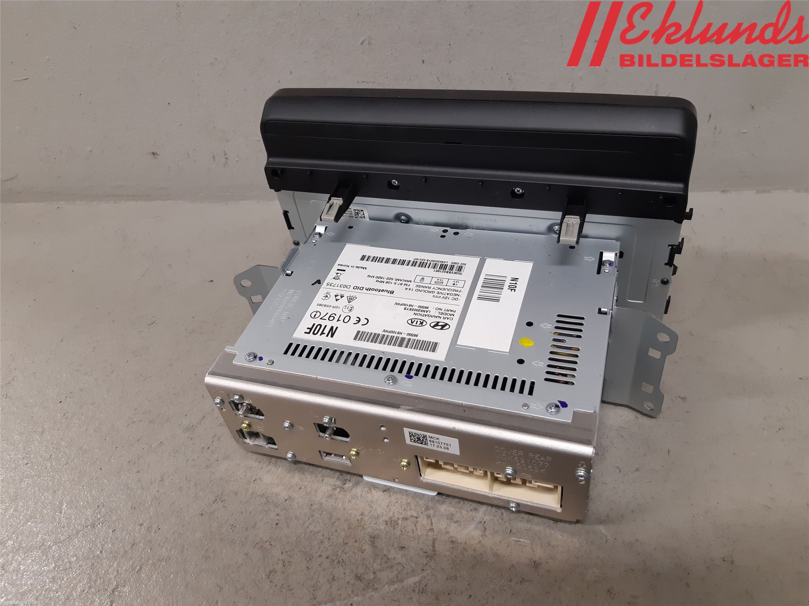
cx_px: 404
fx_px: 608
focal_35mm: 26
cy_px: 303
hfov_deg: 67.3
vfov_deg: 53.1
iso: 125
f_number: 1.7
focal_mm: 3.93
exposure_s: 1/50
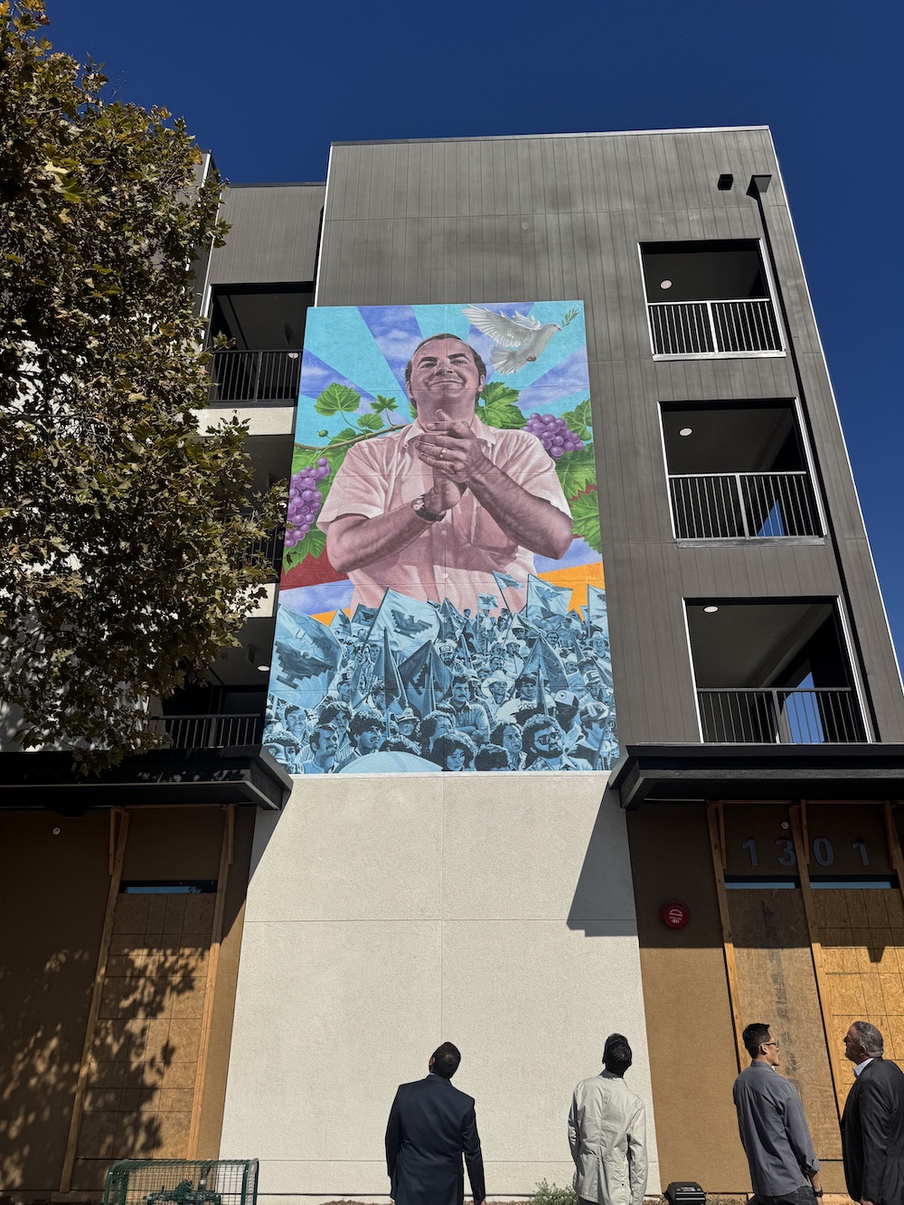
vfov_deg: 71.6
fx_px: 836
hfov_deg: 56.8
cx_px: 452
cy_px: 602
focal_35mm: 24
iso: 80
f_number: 1.78
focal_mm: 6.76
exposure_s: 1/12346
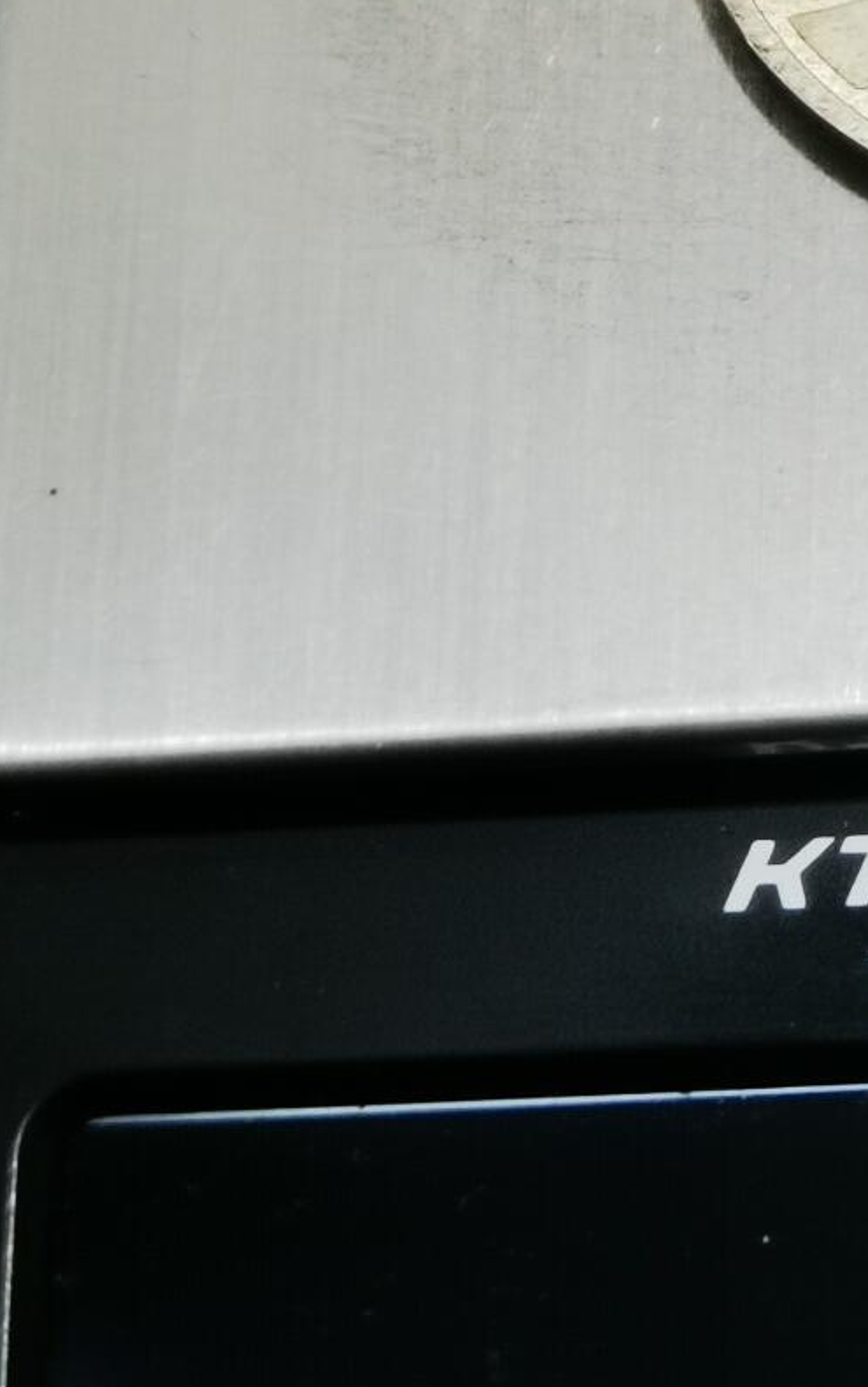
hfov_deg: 9.5
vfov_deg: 15.3
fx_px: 5105
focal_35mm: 135
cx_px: 1175
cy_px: 102
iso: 125
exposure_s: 1/100
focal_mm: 6.67
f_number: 1.9
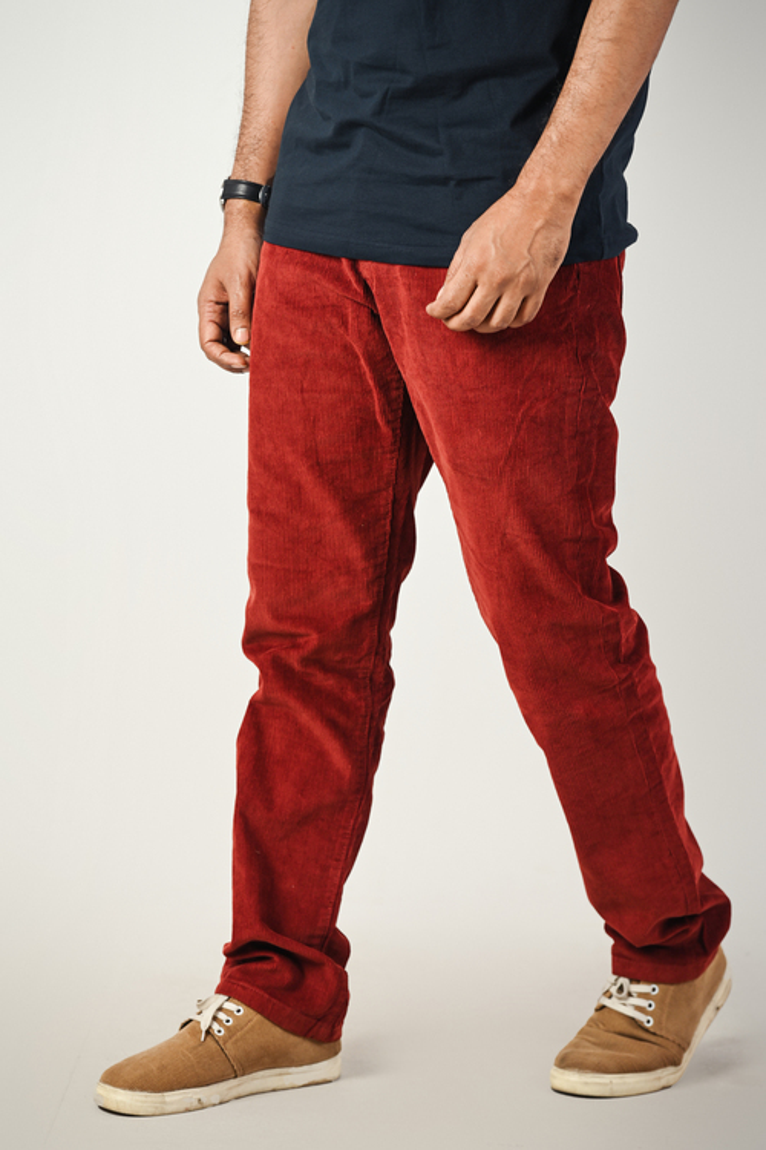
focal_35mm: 155
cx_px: 383
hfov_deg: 8.9
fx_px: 4947
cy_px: 575
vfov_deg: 13.2
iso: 160
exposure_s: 1/160
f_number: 4
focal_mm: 155
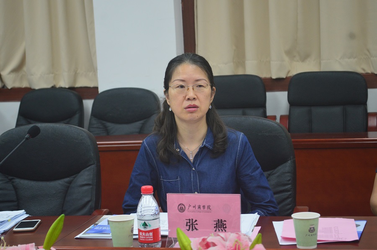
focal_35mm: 82
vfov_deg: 16.5
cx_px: 188
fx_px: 863
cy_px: 125
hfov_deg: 24.6
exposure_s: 1/20
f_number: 5.6
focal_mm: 55
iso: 800
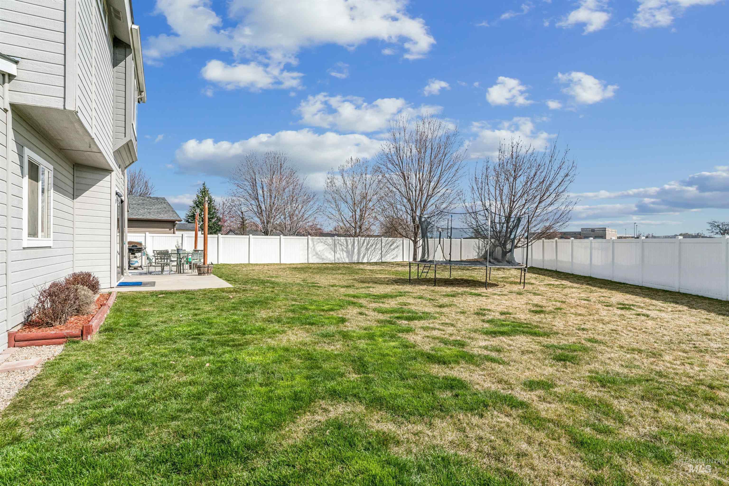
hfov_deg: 86.0
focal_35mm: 19
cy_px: 243
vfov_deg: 63.7
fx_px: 391
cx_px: 364
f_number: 13
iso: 400
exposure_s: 1/500
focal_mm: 19.3
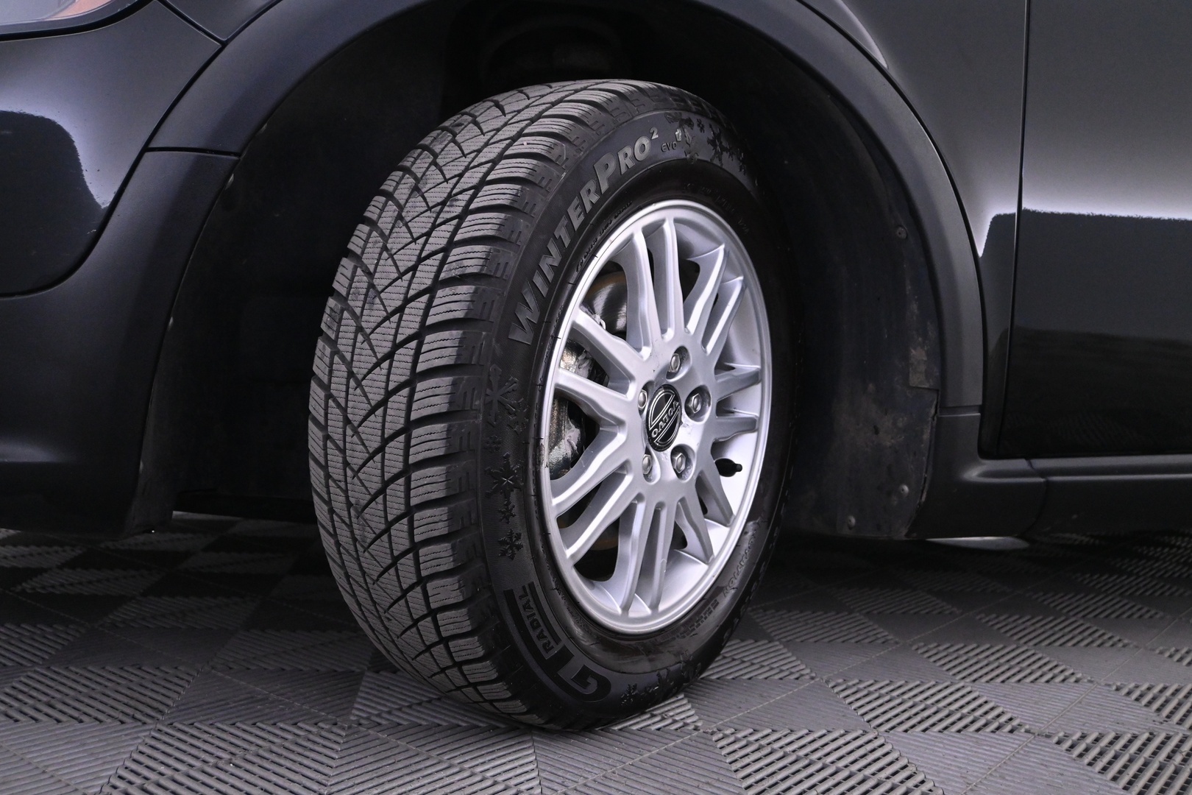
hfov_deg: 58.3
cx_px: 596
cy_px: 398
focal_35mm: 32
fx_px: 1068
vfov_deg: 40.8
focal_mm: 21.5
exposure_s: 1/60
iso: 3200
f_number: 4
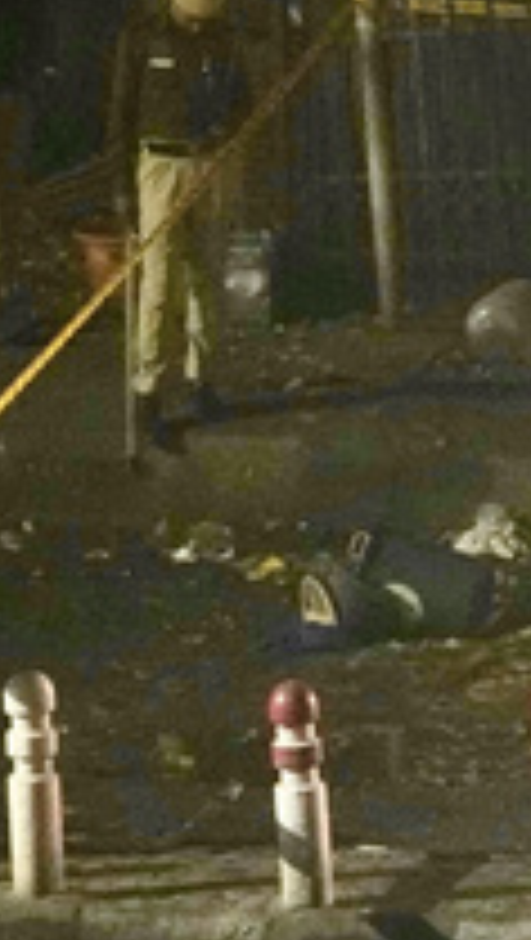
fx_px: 17023
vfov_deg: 3.2
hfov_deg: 1.8
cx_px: 1148
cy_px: 933
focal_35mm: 682
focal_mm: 133
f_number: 2.8
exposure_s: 1/100
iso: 5000
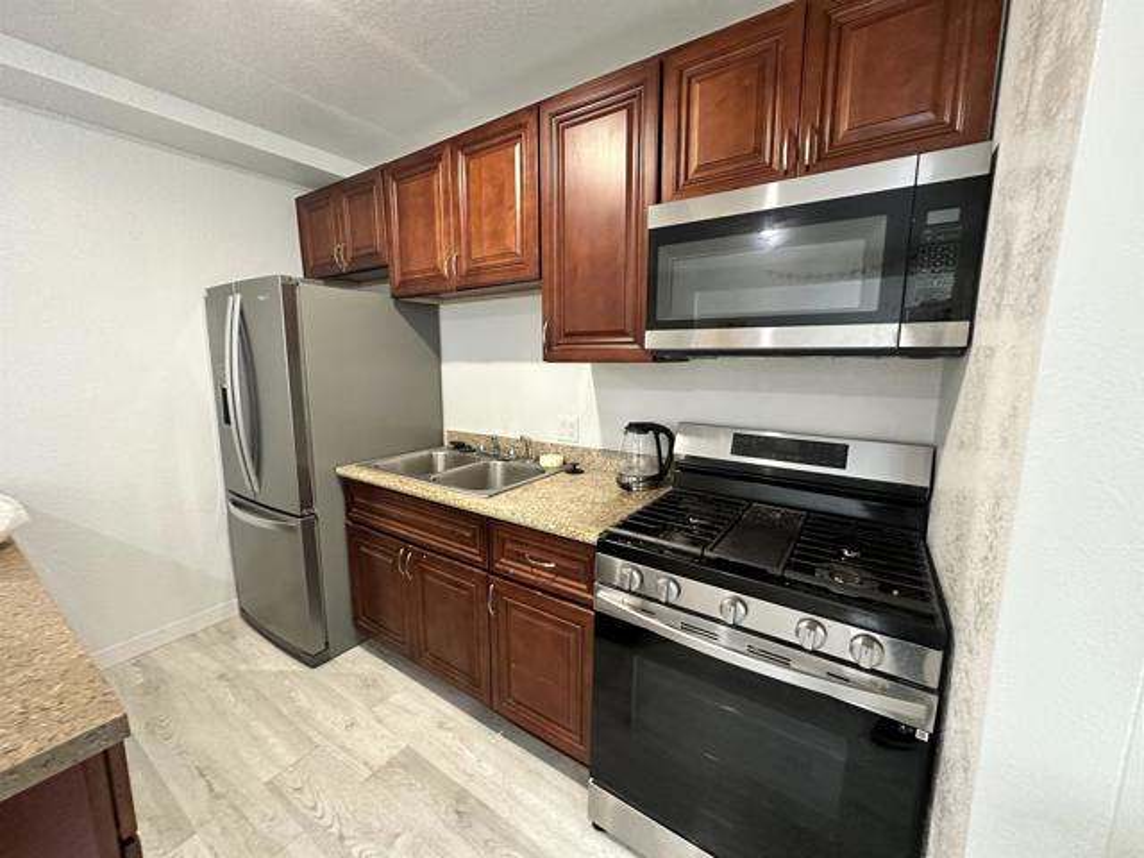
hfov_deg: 102.1
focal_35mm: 14
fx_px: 463
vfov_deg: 85.7
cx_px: 572
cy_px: 429
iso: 800
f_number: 2.2
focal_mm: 2.22
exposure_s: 1/60
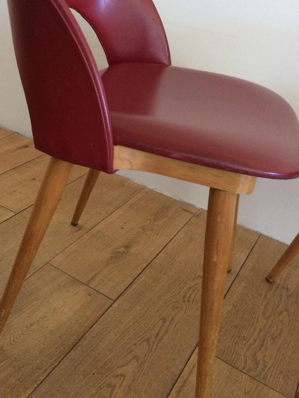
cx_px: 109
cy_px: 152
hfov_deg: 38.4
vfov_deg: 49.7
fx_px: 426
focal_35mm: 37
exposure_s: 1/33
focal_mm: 4.15
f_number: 2.2
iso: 320
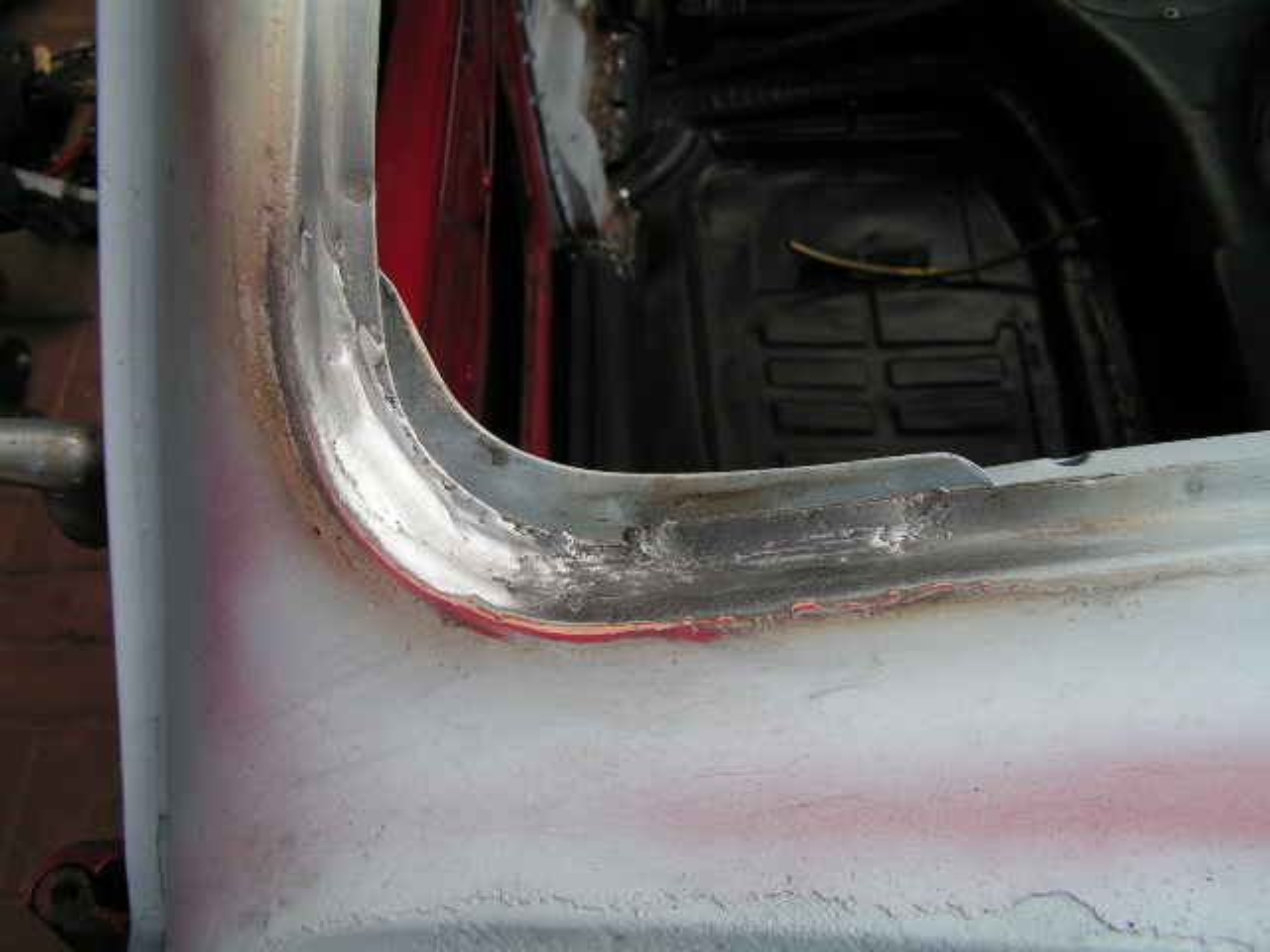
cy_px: 476
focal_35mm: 38
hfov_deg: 49.0
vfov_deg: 37.7
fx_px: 1394
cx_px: 635
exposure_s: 1/100
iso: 50
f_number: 4
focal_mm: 6.3
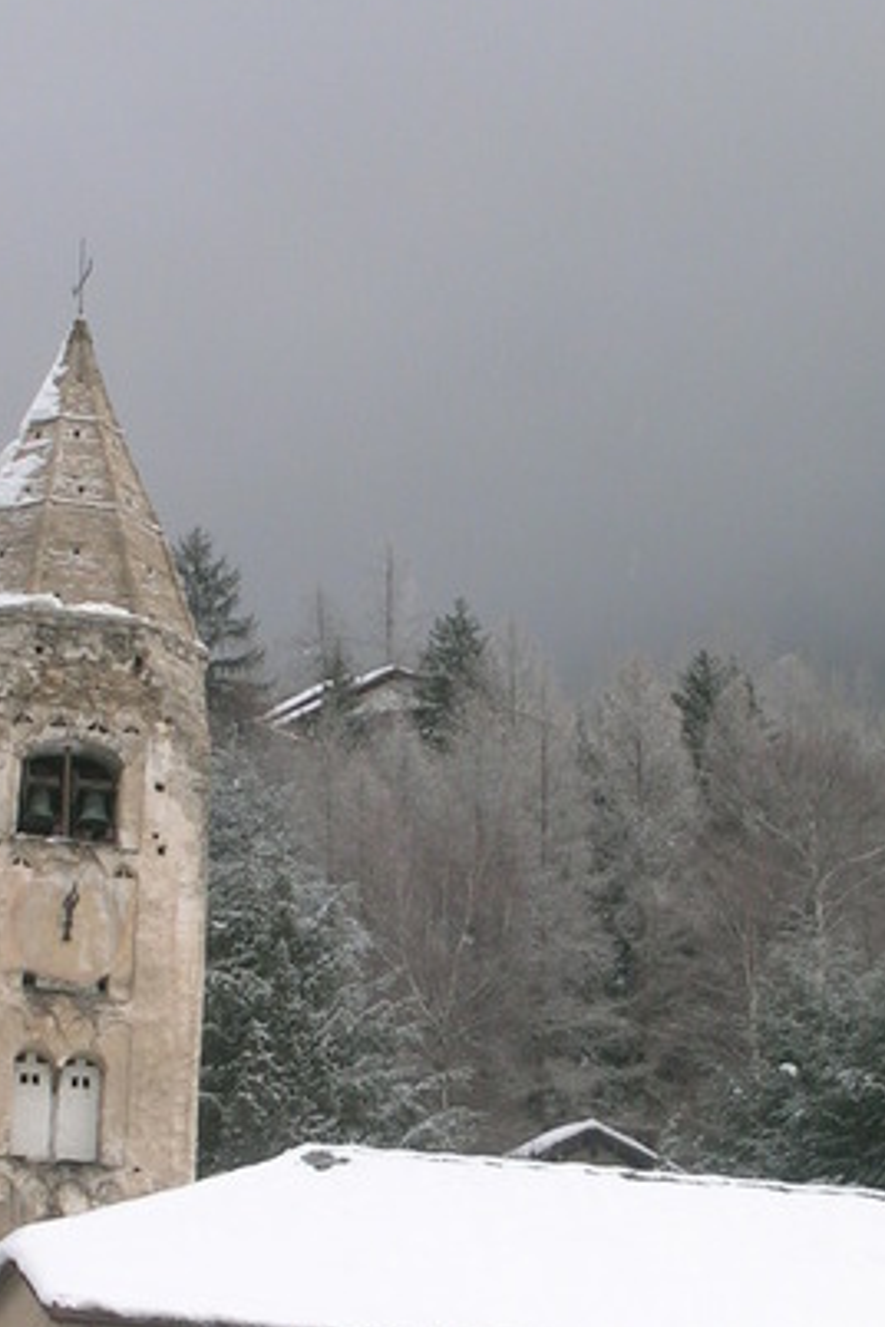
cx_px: 338
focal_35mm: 190
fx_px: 7006
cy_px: 891
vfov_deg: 10.8
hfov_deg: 7.2
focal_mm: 16.2
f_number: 8.2
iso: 50
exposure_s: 1/156
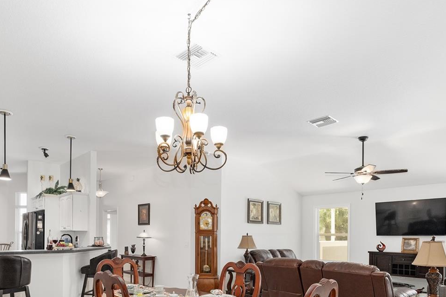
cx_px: 206
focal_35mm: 25
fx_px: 310
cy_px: 237
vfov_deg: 48.4
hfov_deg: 71.4
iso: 320
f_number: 8
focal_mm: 15
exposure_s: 1/13
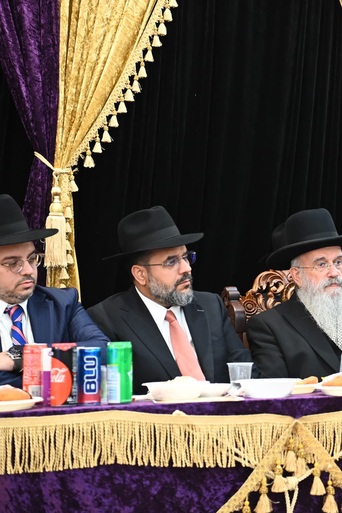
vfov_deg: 25.1
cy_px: 262
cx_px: 317
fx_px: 1154
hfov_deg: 16.6
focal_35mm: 81
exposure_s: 1/160
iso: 1600
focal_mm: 52
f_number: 3.5
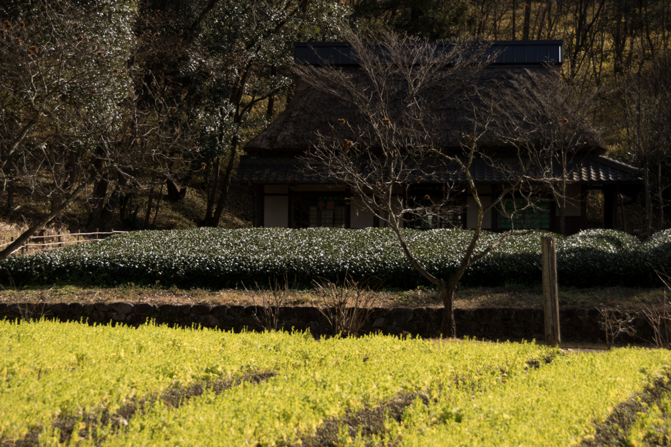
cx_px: 336
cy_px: 224
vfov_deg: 12.2
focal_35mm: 112
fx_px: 2096
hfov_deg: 18.2
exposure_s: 1/250
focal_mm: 75
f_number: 5.6
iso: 100
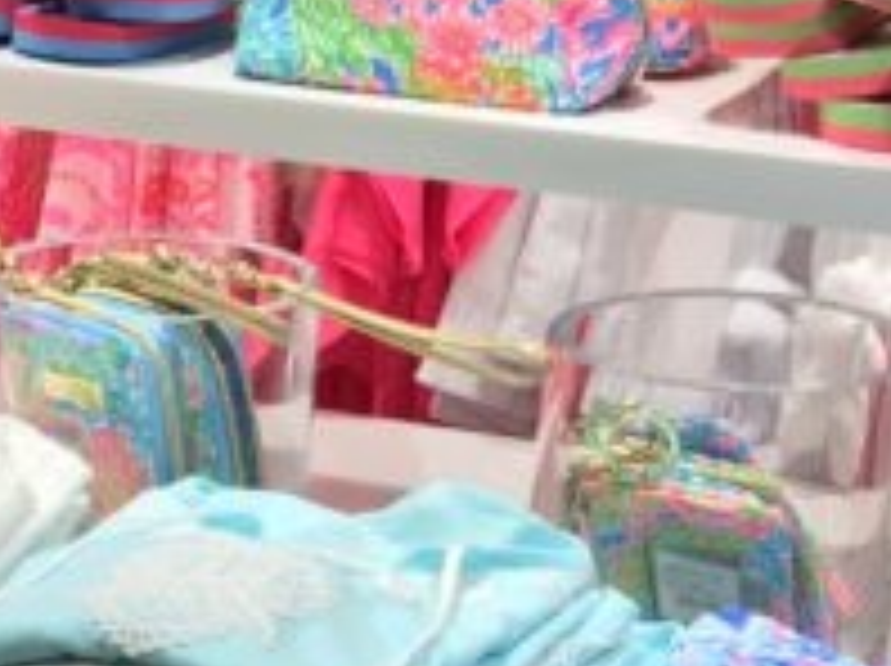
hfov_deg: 12.7
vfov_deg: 9.5
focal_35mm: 150
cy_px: 1084
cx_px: -315
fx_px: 3856
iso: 40
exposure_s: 1/120
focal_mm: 4.15
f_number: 2.2
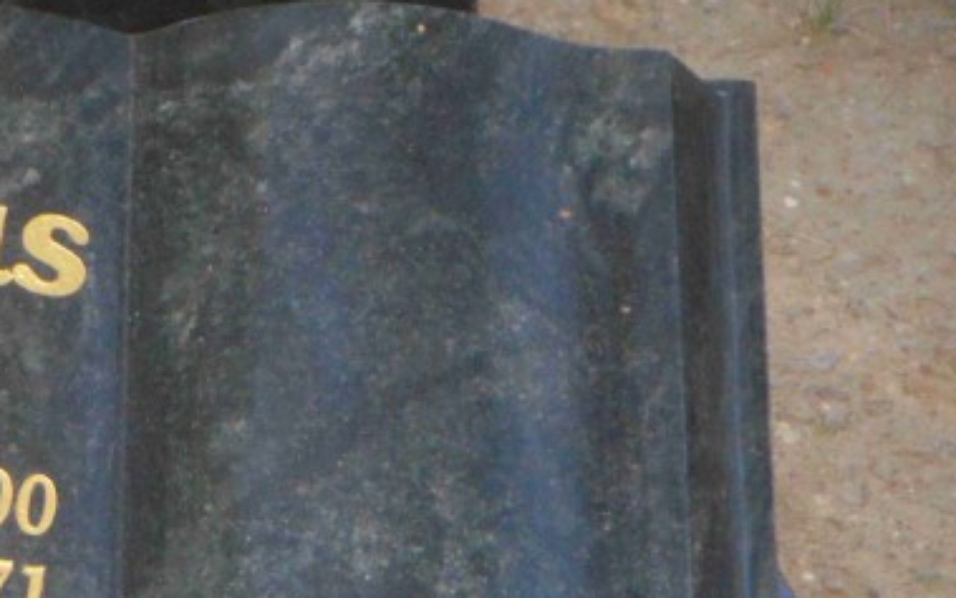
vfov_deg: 6.4
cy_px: 348
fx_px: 5316
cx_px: 187
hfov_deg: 10.2
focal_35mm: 204
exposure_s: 1/500
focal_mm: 18.9
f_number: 4.2
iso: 800
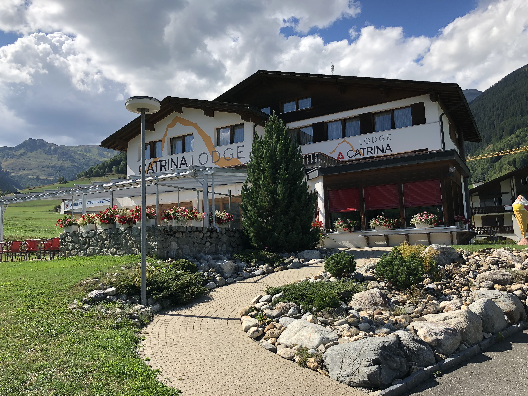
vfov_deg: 48.2
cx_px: 264
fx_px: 442
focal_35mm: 29
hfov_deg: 61.7
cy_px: 198
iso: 20
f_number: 1.8
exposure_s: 1/2000
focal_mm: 3.99
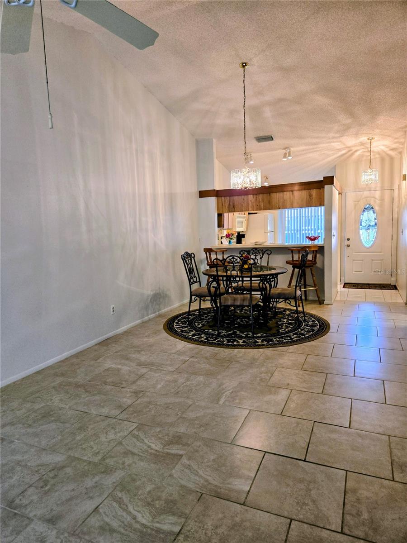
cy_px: 272
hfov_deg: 58.9
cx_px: 204
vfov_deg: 73.9
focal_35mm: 23
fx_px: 361
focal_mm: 5.4
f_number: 1.8
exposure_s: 1/120
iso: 200
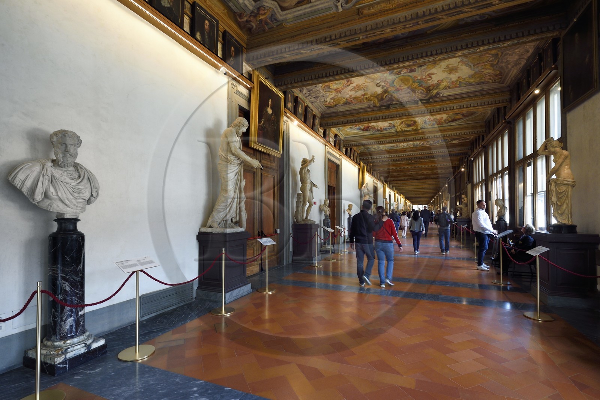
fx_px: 283
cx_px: 300
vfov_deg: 70.4
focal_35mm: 17
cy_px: 200
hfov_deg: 93.3
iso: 800
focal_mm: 17
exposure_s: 1/15
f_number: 11
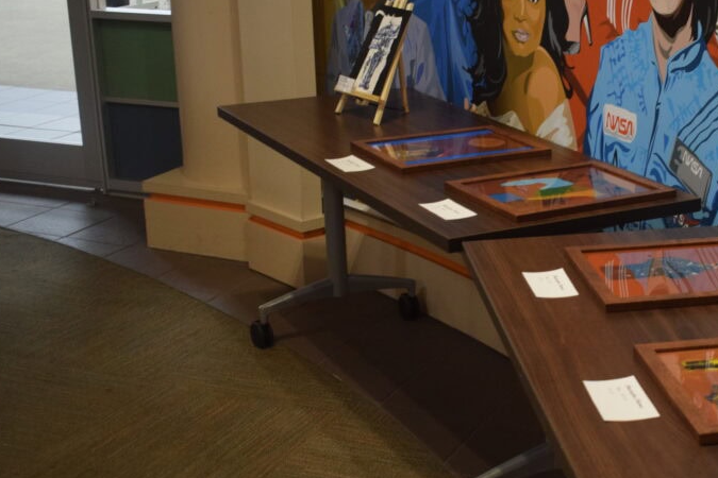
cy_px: 312
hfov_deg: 30.7
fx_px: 1276
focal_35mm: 64
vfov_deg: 21.2
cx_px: 571
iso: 1400
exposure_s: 1/30
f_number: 3.8
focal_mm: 24
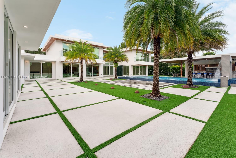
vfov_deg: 77.3
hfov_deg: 100.3
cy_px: 77
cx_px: 124
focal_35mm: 15
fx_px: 98
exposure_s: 1/25
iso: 200
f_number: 9
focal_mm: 14
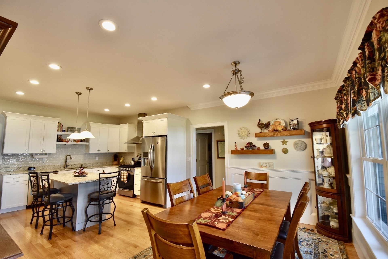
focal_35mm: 15
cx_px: 194
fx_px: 162
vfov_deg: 77.3
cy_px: 130
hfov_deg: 100.4
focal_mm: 10
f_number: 6.3
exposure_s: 1/15
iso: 320
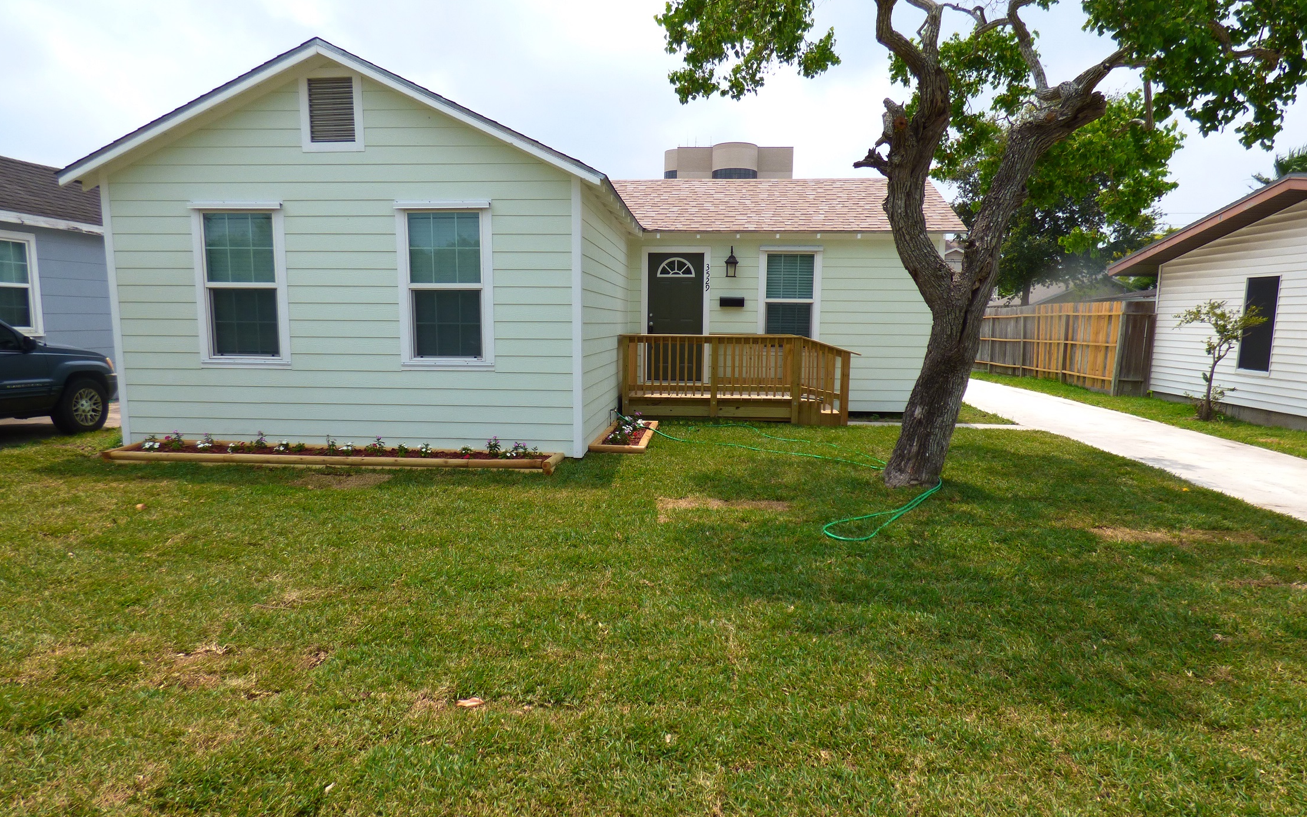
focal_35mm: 22
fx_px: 784
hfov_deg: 79.6
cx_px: 656
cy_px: 456
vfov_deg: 54.9
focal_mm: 3.58
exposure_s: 1/1300
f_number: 2.8
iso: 100
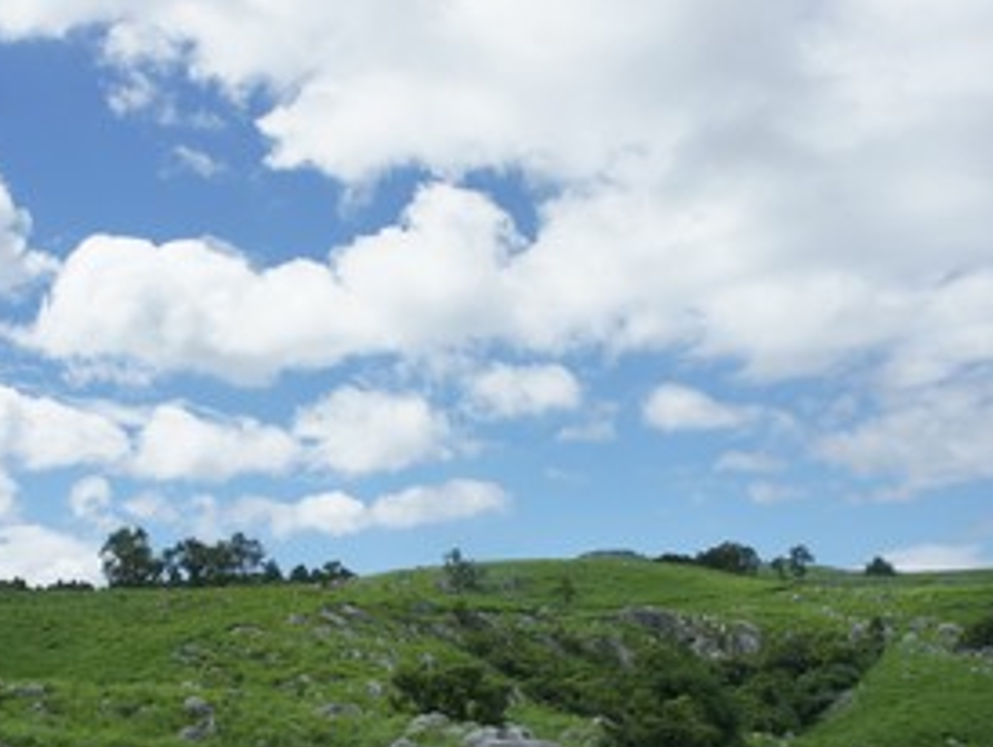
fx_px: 1206
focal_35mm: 42
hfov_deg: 44.6
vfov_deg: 34.2
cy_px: 468
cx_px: 417
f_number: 8
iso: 200
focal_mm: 20
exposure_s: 1/500
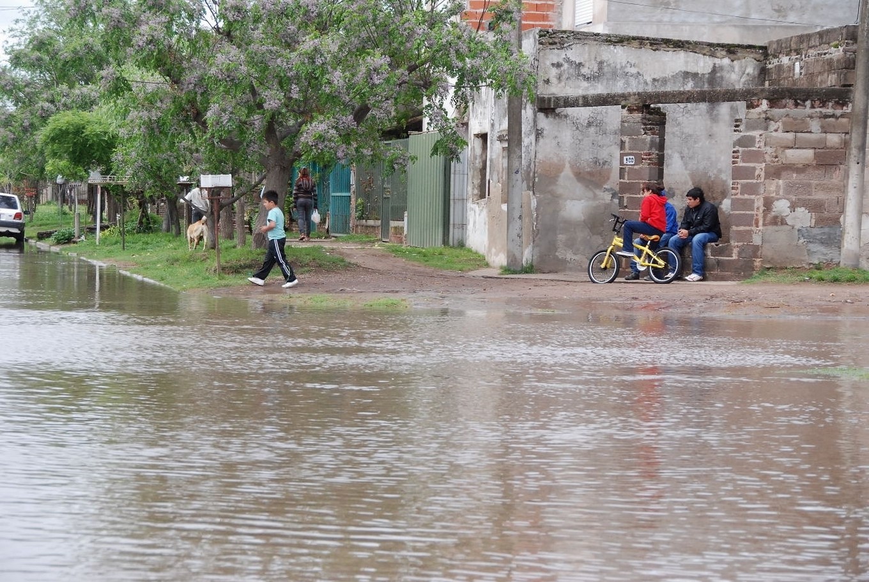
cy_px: 291
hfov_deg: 19.4
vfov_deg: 13.1
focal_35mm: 105
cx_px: 434
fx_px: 2538
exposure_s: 1/1600
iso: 800
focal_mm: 70
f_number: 5.6
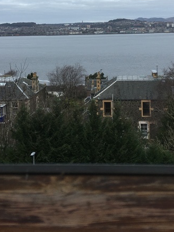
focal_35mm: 51
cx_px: 87
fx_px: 342
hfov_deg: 28.6
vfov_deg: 35.9
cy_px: 37
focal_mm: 4.15
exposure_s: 1/541
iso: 25
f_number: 2.2
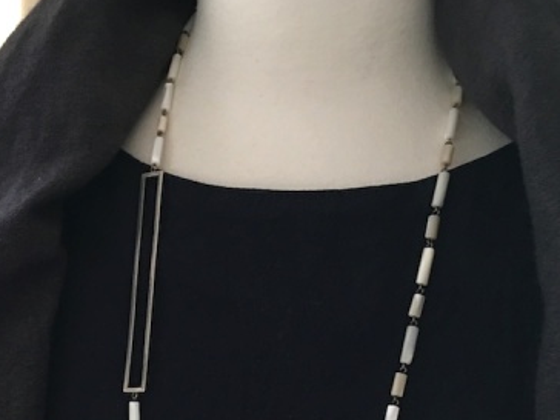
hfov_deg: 36.8
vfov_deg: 28.0
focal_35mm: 51
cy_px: 335
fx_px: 825
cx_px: 154
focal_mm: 4.15
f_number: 2.2
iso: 100
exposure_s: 1/8
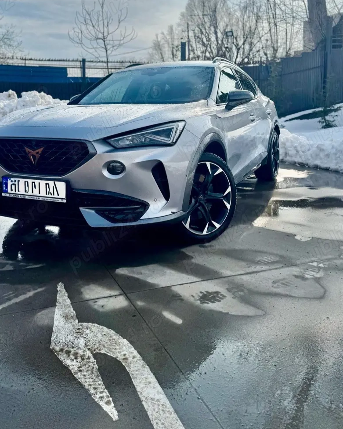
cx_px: 144
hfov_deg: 45.6
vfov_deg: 54.4
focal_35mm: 32
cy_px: 138
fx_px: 406
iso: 64
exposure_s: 1/12346
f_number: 1.78
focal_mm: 6.76
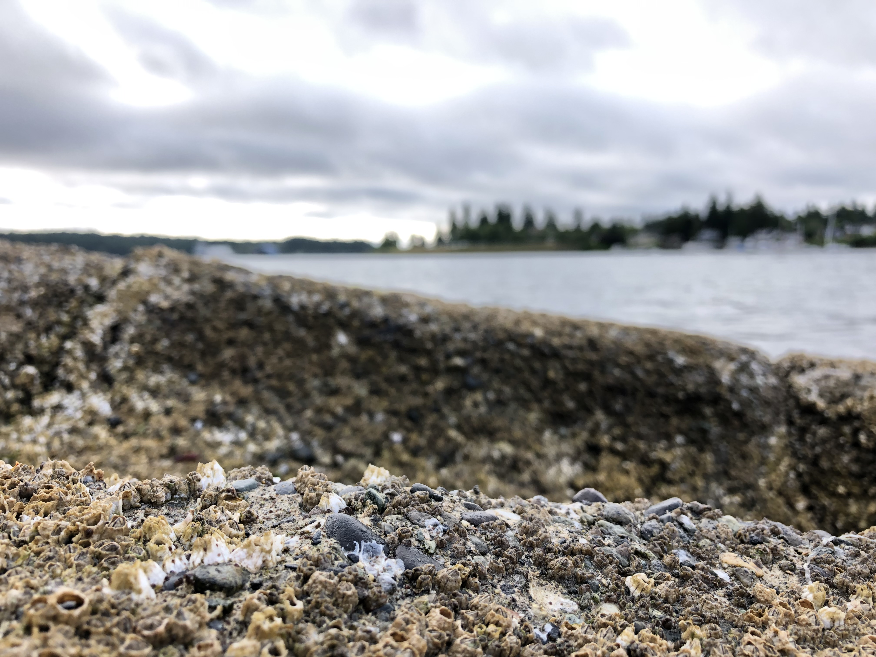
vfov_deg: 49.7
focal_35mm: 28
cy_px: 328
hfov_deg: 63.4
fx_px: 709
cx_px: 438
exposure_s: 1/128
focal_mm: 3.99
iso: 20
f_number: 1.8
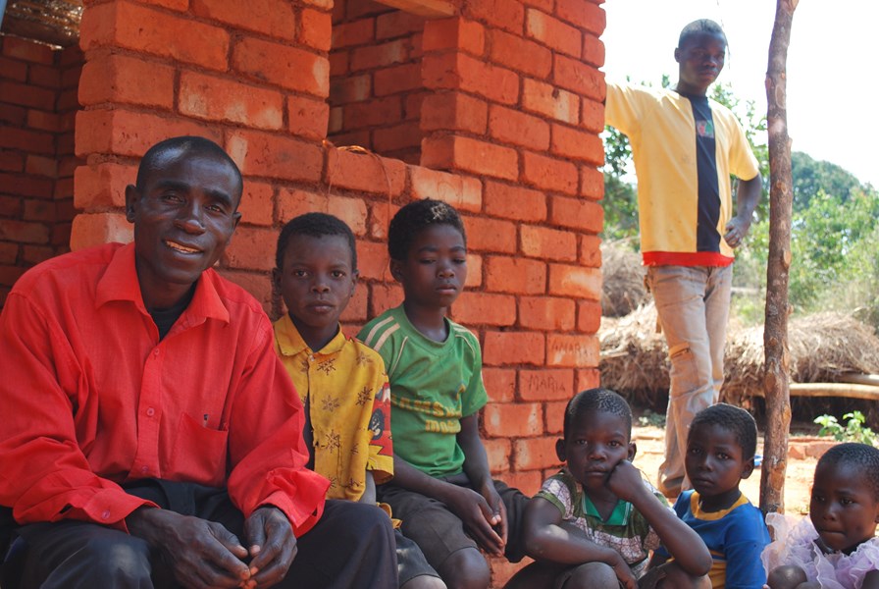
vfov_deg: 30.0
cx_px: 440
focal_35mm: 45
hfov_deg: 43.6
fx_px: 1100
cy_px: 294
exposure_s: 1/125
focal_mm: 30
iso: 160
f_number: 5.6
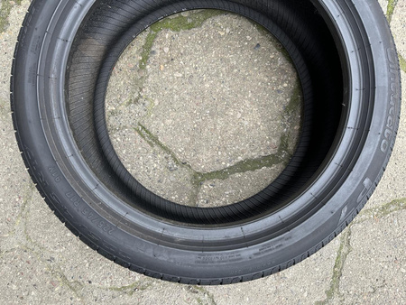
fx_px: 282
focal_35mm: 24
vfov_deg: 56.9
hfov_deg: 71.6
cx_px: 203
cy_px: 152
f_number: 1.78
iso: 100
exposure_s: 1/121
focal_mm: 6.86
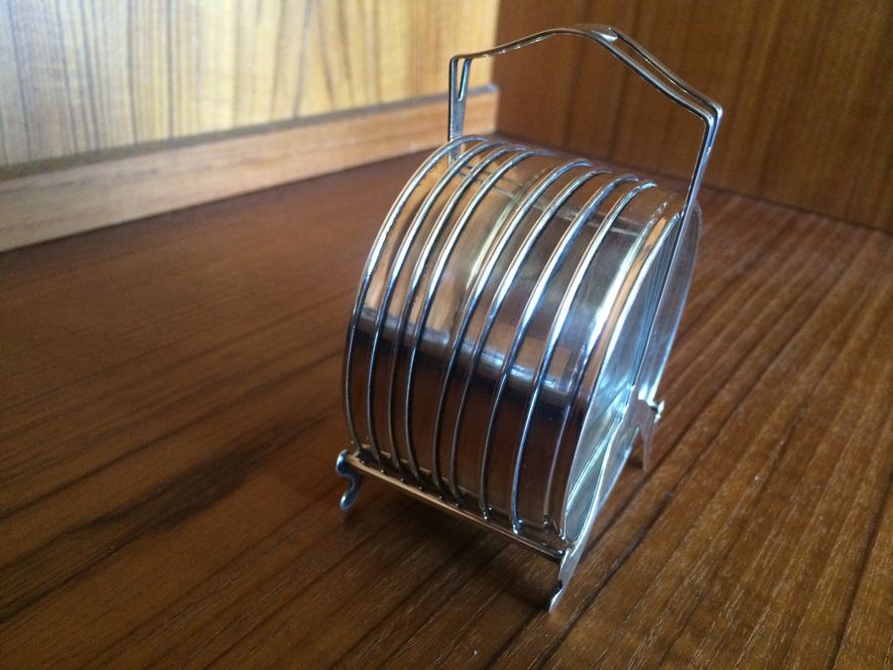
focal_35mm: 30
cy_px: 335
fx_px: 774
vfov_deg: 46.8
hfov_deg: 60.0
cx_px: 446
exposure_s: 1/24
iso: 320
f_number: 2.2
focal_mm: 4.12
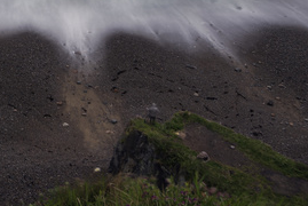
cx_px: -10
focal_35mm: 52
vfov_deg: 20.9
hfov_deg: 34.3
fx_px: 445
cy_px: -128
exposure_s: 15
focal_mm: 14
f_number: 8
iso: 64
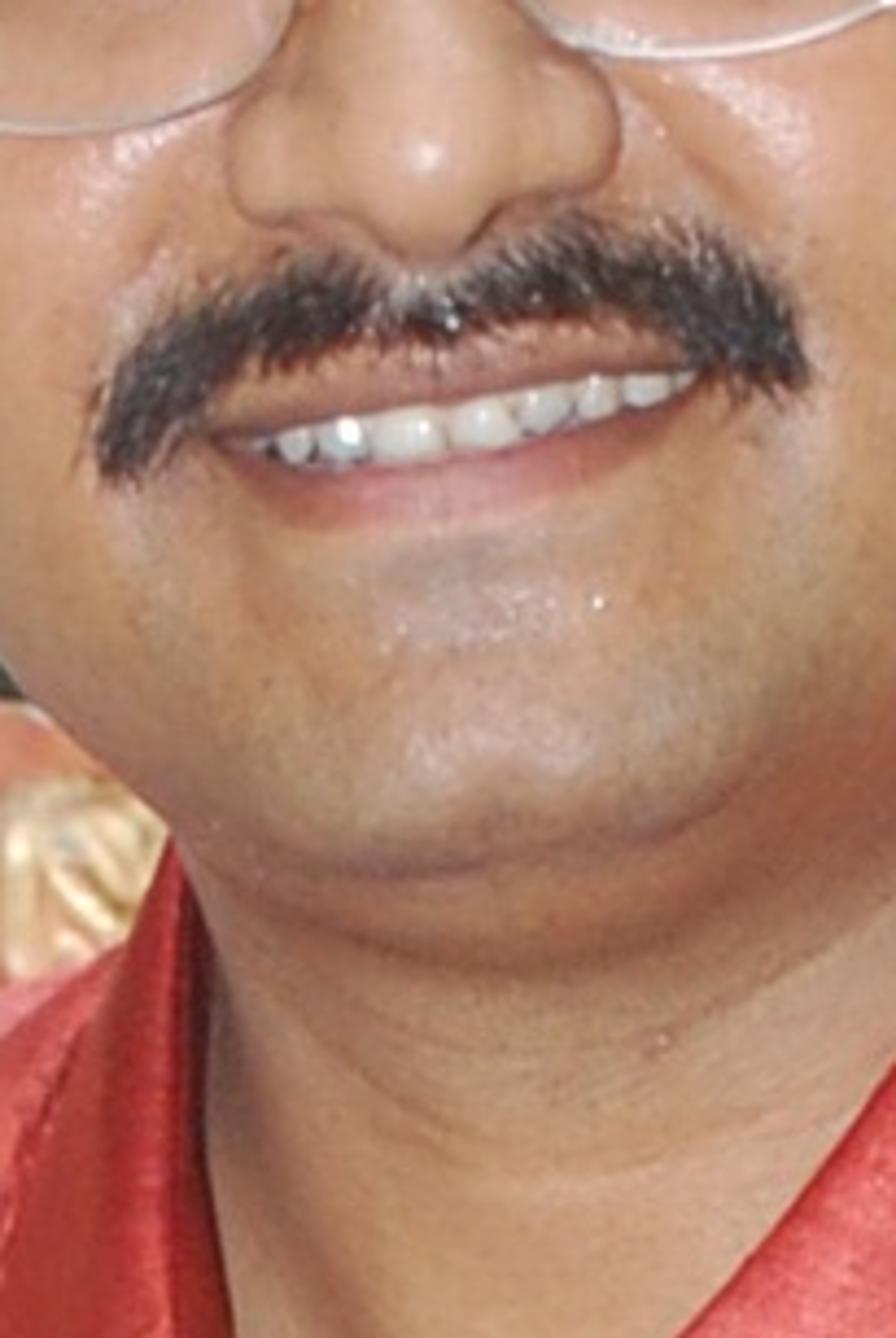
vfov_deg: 15.5
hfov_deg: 10.7
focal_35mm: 129
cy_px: -50
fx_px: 4799
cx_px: 535
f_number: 9
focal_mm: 40
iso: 400
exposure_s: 1/160
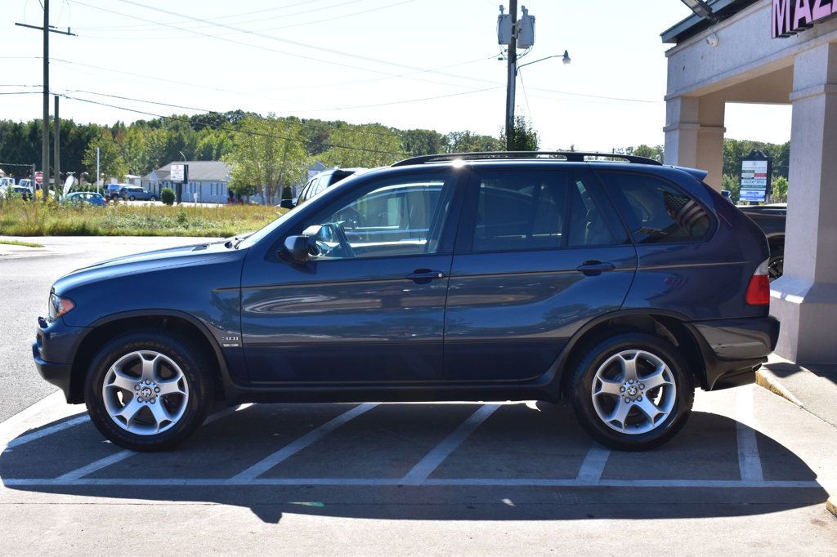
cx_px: 418
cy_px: 278
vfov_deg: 29.8
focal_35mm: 45
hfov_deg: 43.6
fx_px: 1046
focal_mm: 30
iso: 400
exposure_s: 1/320
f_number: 10
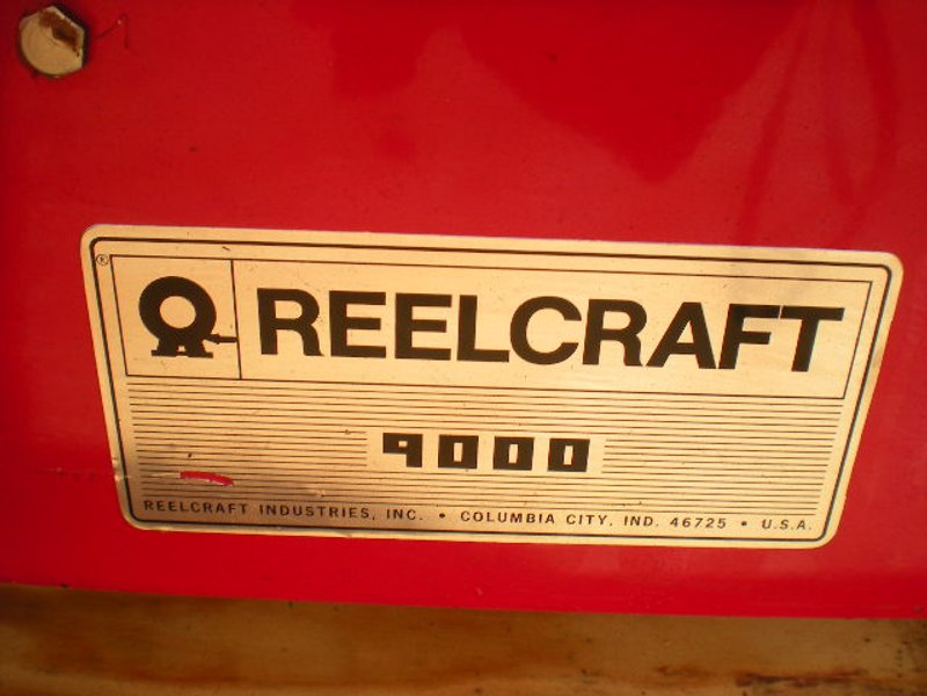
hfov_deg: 49.0
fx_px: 1018
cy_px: 348
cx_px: 464
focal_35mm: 38
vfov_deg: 37.7
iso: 64
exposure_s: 1/292
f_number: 4.6
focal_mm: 6.3
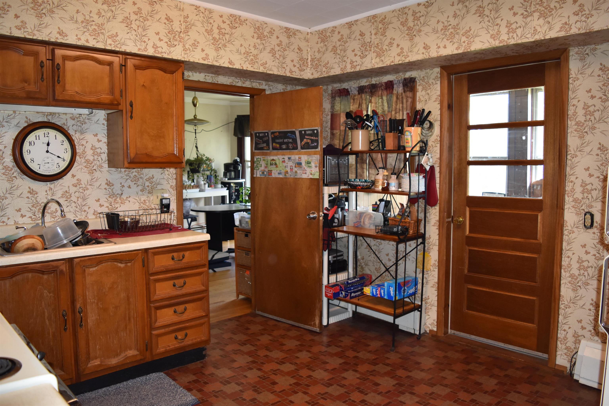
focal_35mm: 27
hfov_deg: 67.4
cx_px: 304
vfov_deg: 47.9
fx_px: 457
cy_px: 203
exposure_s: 1/60
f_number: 3.5
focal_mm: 18
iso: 900
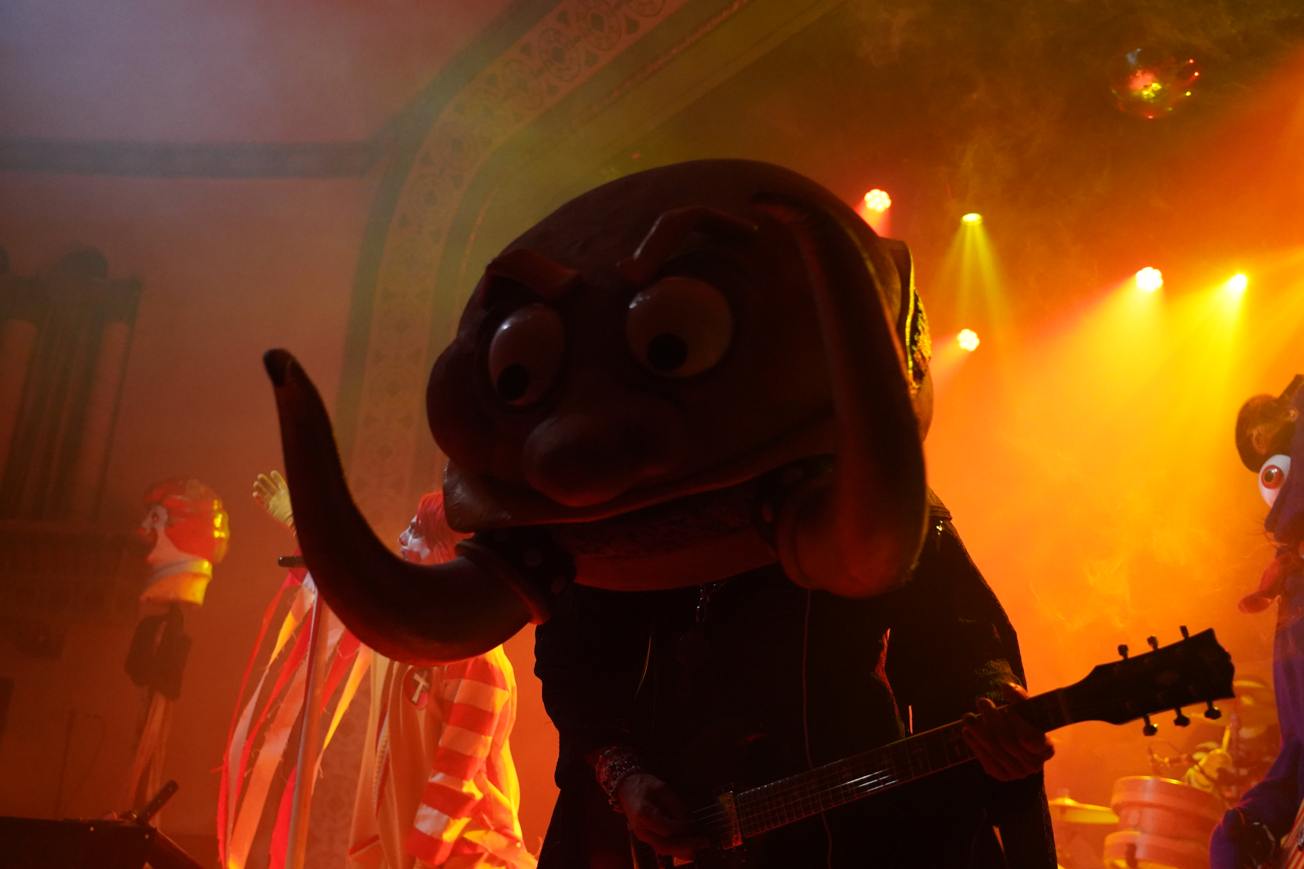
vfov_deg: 34.2
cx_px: 652
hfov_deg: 49.6
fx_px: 1413
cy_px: 434
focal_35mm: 39
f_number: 4
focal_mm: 39
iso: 8000
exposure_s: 1/160
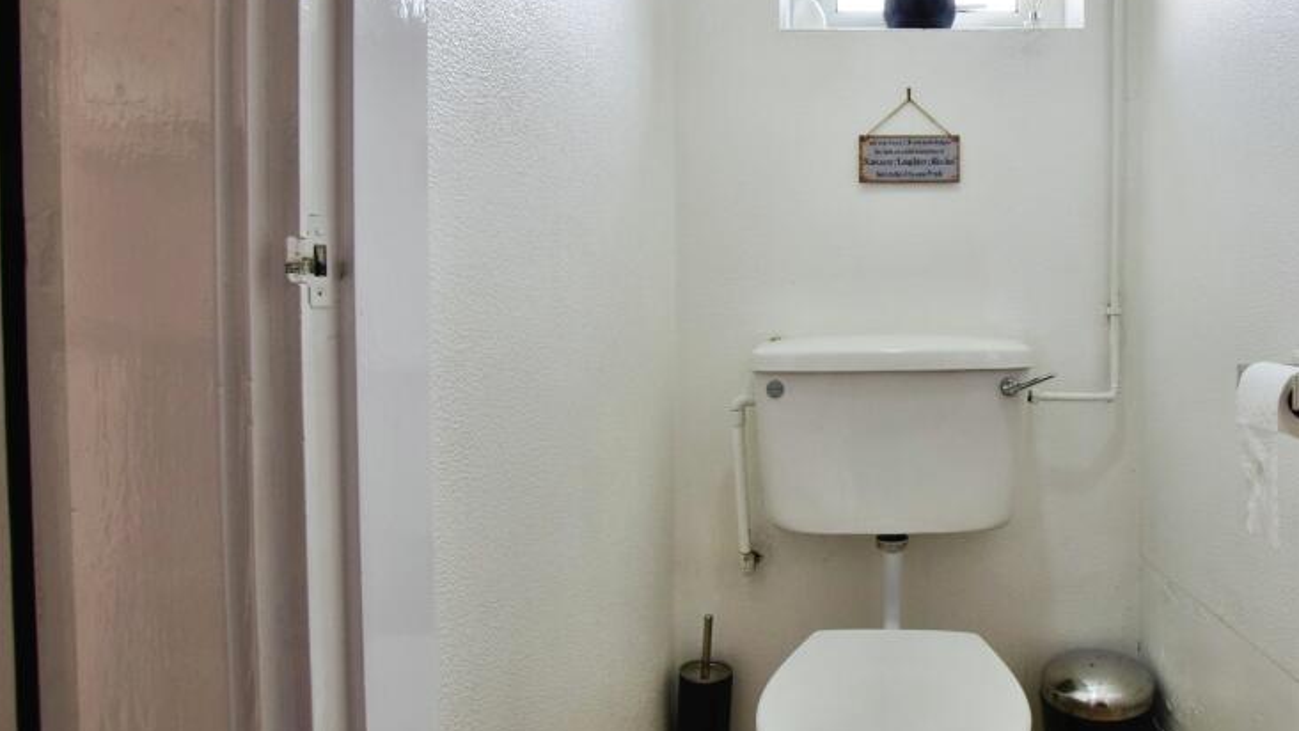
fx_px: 758
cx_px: 880
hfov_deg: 78.2
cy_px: 270
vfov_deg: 50.9
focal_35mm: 22
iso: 640
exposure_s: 1/60
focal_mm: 10
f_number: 8
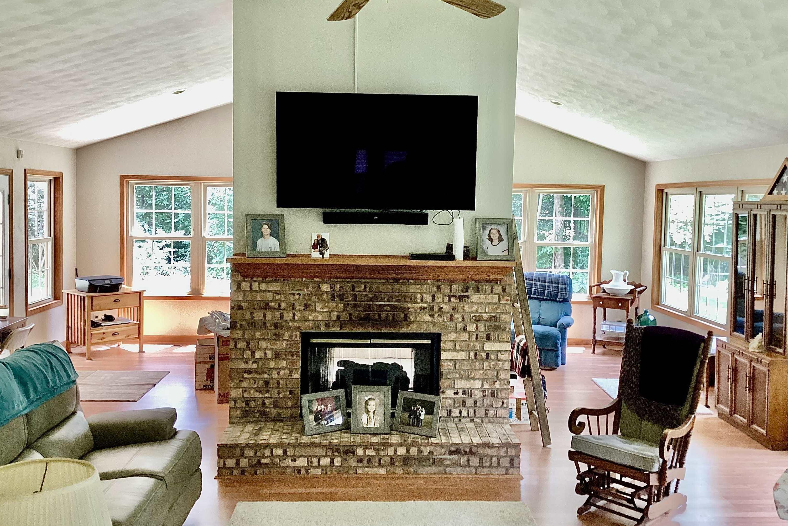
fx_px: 722
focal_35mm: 33
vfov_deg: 39.9
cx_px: 398
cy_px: 243
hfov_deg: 57.2
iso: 125
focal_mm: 3.3
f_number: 2.4
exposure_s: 1/50
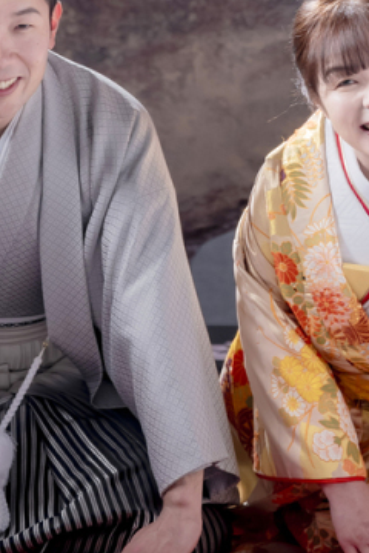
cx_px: 277
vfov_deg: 11.0
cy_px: -240
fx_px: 2767
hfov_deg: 7.6
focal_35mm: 180
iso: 200
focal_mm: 54
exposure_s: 1/100
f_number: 2.8
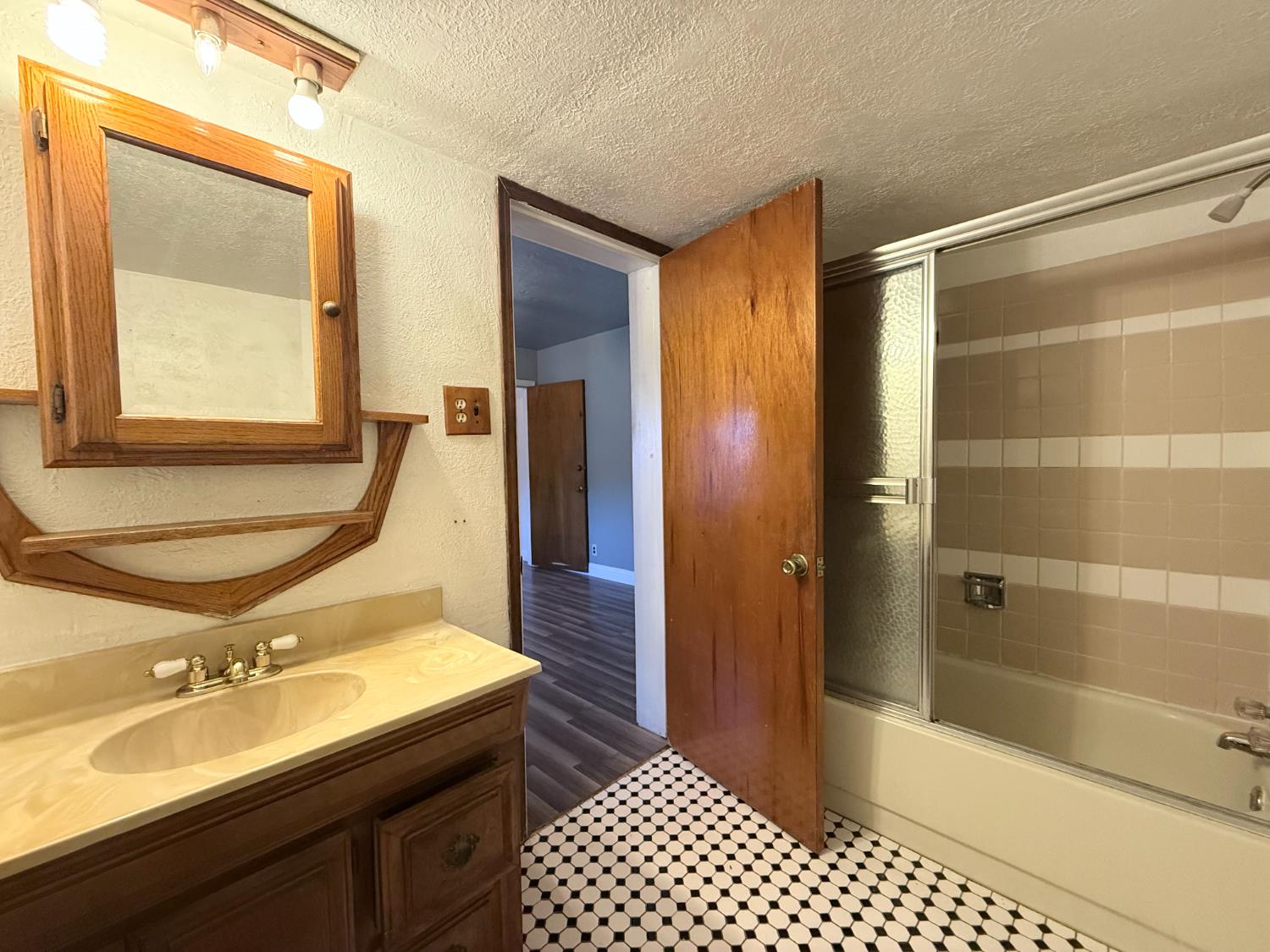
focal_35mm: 14
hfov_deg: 102.1
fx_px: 514
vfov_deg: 85.7
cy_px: 476
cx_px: 635
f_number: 2.2
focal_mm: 2.22
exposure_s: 1/120
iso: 640
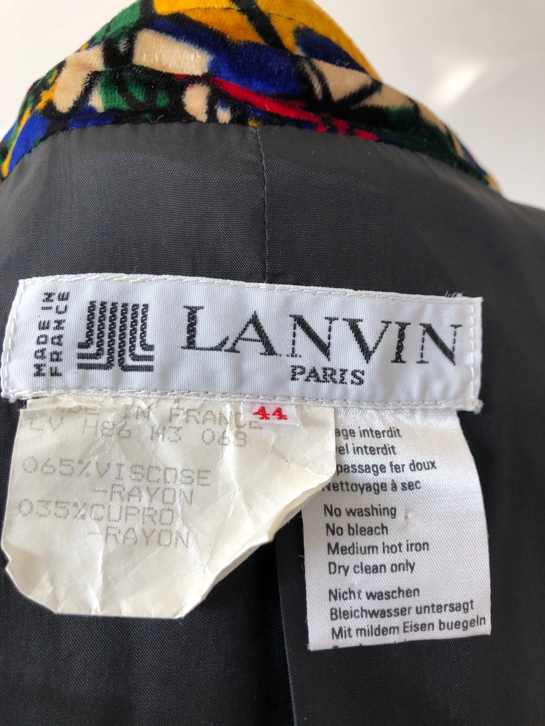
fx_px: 588
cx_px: 272
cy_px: 363
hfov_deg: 49.7
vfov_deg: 63.4
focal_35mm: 28
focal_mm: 3.99
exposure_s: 1/120
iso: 32
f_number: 1.8
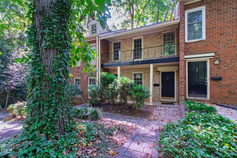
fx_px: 99
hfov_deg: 100.4
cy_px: 79
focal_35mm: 15
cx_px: 118
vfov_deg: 77.3
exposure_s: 1/3
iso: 100
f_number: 8
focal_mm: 10
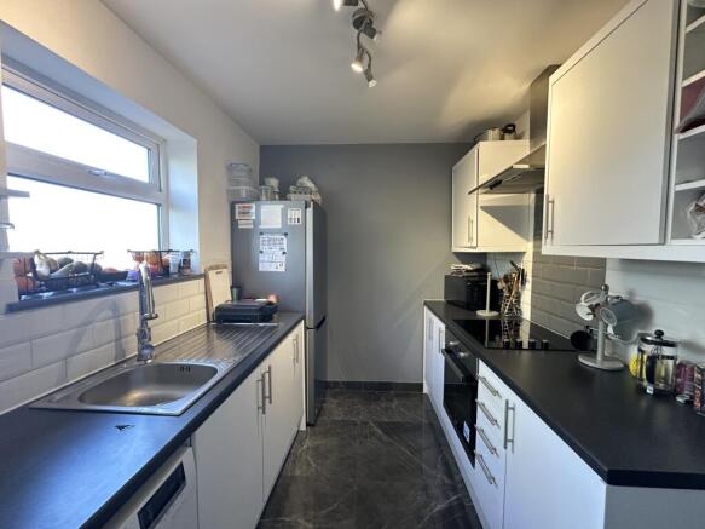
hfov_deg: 102.1
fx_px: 285
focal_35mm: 14
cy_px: 264
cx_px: 352
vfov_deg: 85.7
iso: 200
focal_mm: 2.22
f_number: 2.2
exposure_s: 1/50
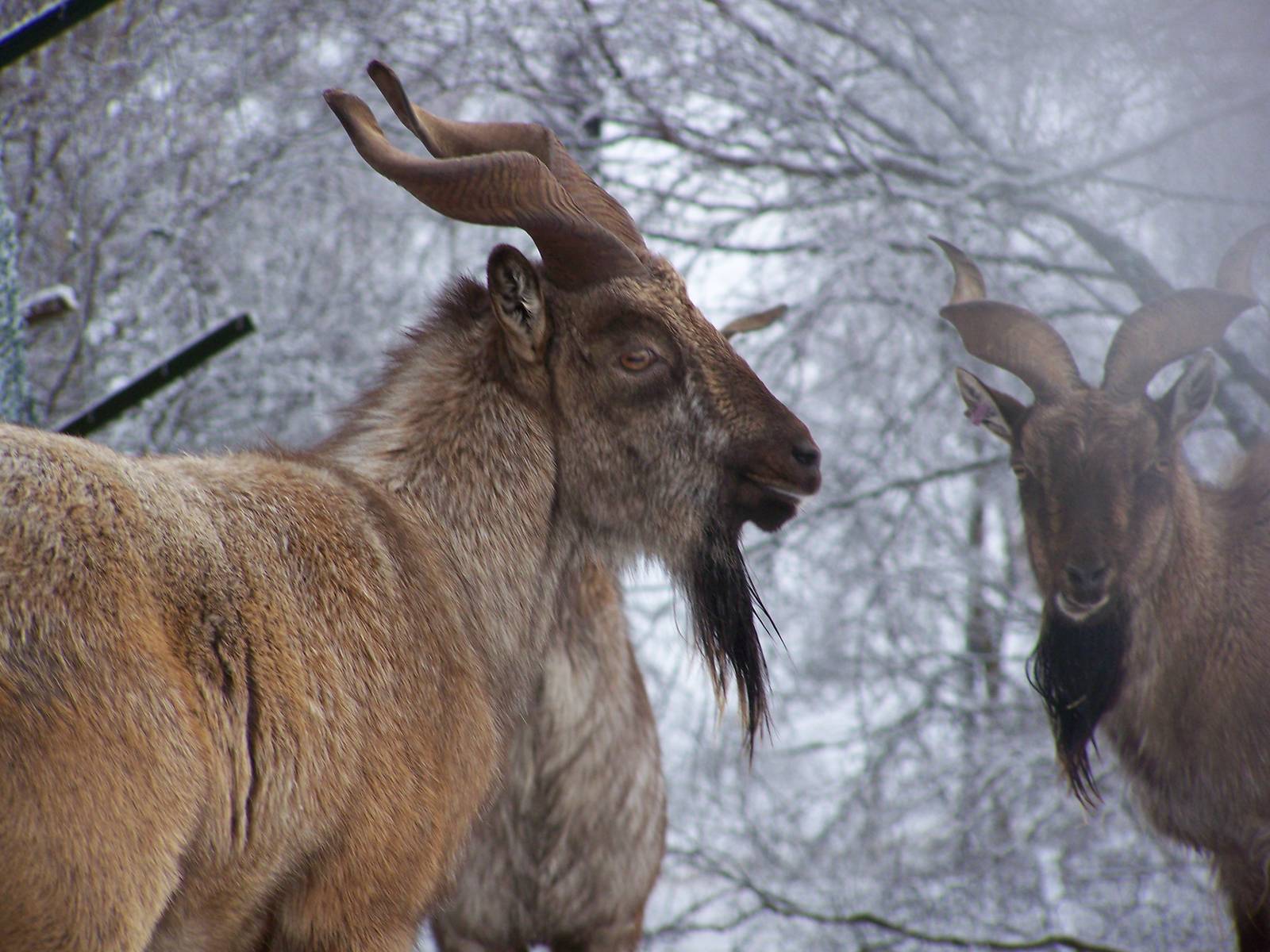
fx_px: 9832
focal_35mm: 268
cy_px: 476
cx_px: 635
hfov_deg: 7.4
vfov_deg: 5.5
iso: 100
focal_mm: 44.4
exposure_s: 1/160
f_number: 3.3
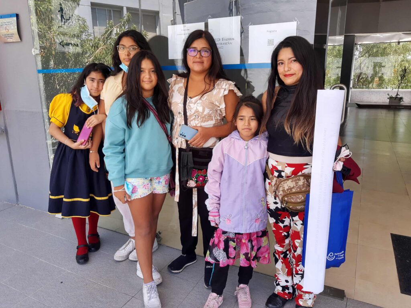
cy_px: 154
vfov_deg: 53.1
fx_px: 309
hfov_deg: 67.3
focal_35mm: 26
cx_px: 206
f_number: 1.7
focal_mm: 4.75
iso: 50
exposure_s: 1/562
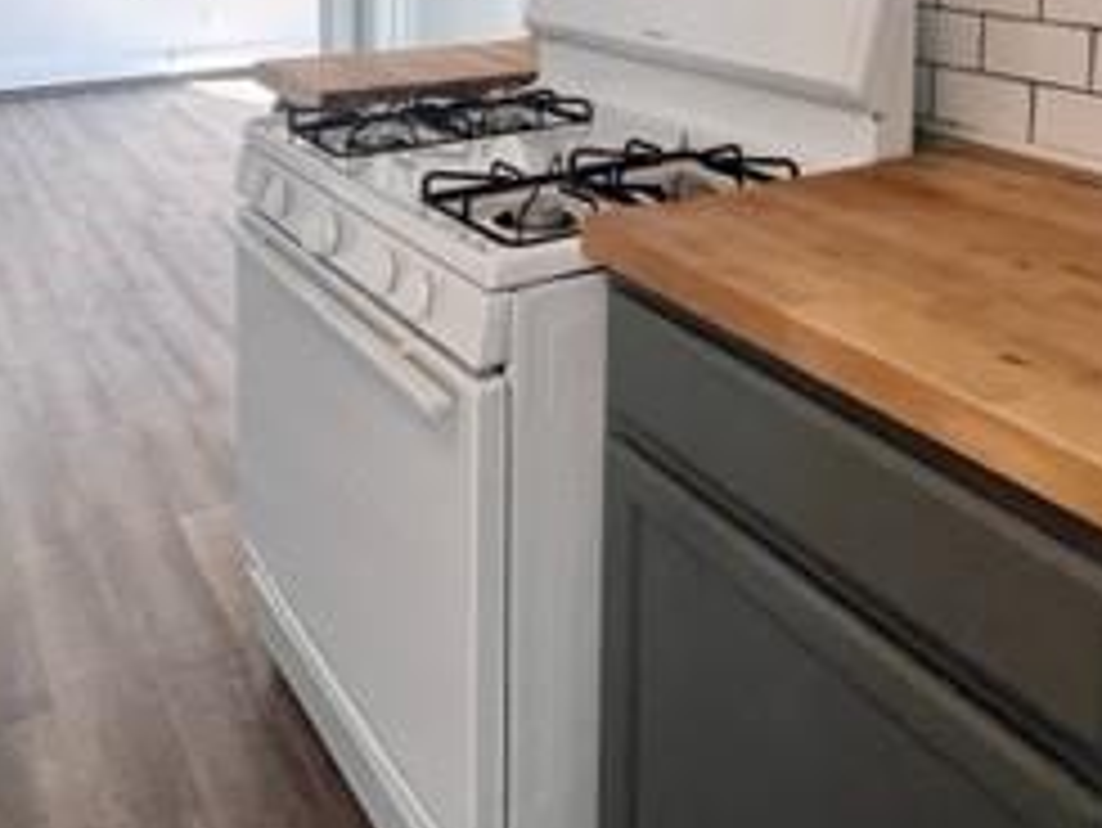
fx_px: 1083
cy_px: 0
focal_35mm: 34
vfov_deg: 37.4
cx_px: 481
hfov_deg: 53.8
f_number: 1.8
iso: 80
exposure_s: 1/120
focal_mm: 1.57
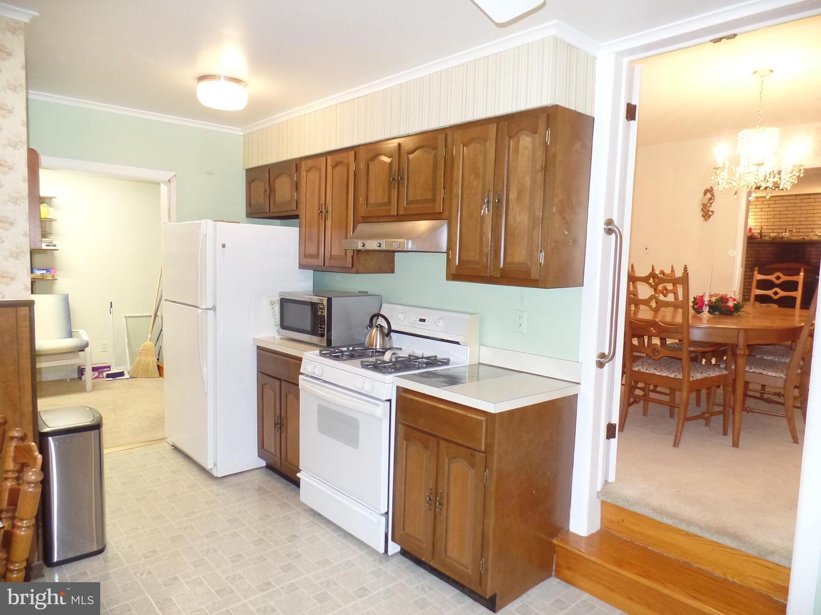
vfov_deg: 58.9
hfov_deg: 73.9
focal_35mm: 23
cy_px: 308
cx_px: 410
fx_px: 545
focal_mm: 4.1
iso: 400
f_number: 2.8
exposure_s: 1/30
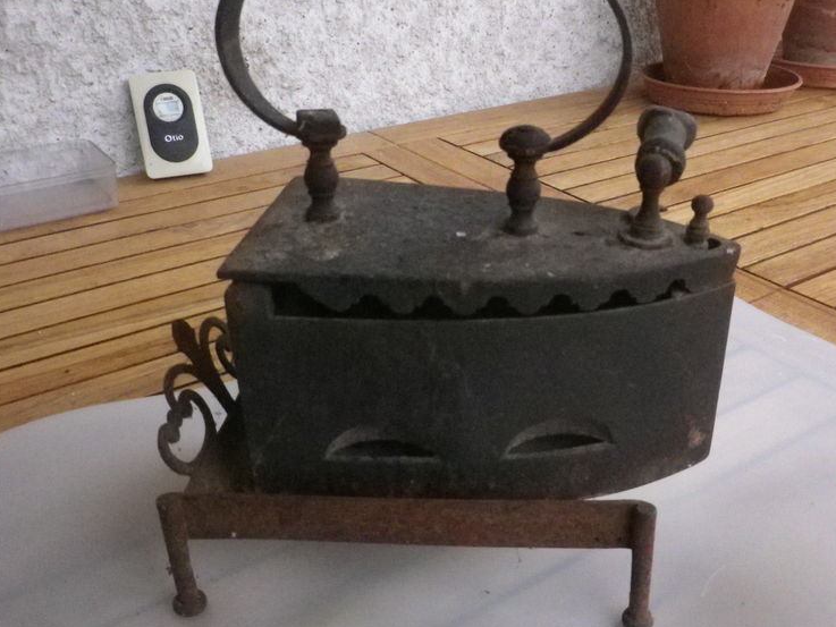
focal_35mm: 38
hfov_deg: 48.7
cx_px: 505
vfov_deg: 37.7
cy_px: 349
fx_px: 918
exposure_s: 1/50
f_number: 3.2
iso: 640
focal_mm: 5
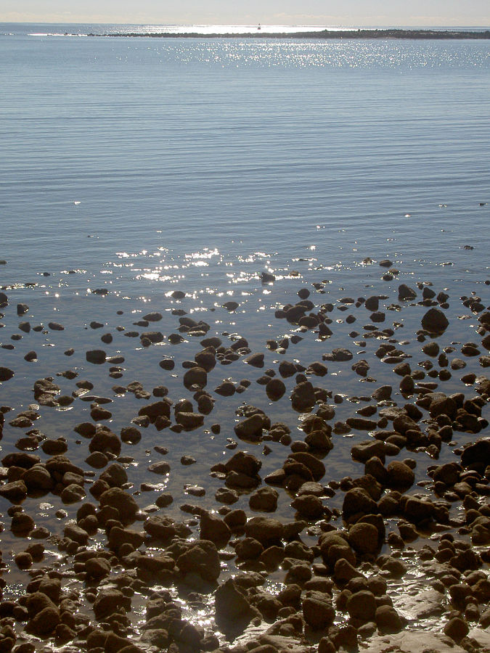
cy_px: 326
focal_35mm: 75
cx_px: 245
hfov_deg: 19.6
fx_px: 1416
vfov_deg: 26.0
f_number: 7.1
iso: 100
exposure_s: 1/800
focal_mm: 12.4
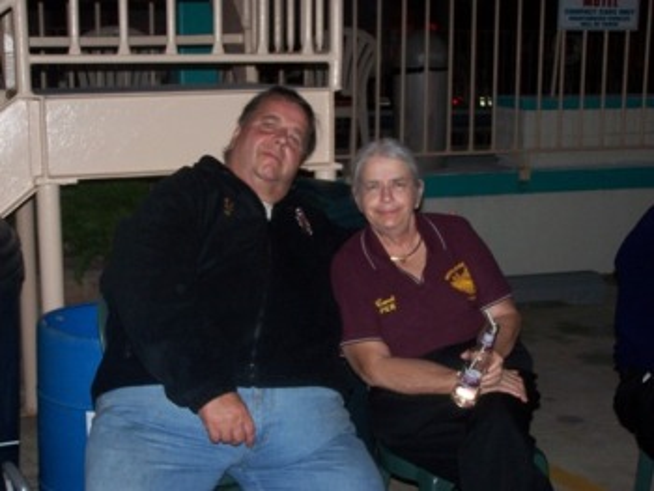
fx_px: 1115
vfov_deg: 24.8
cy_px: 246
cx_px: 327
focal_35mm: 59
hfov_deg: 32.7
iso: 140
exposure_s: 1/80
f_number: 3.1
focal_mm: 9.8
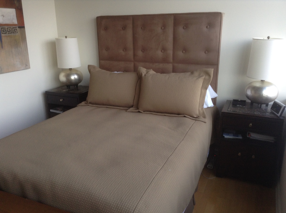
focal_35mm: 33
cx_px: 143
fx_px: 272
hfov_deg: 55.4
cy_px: 106
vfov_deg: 42.8
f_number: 2.4
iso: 50
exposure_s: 1/24
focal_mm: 3.3
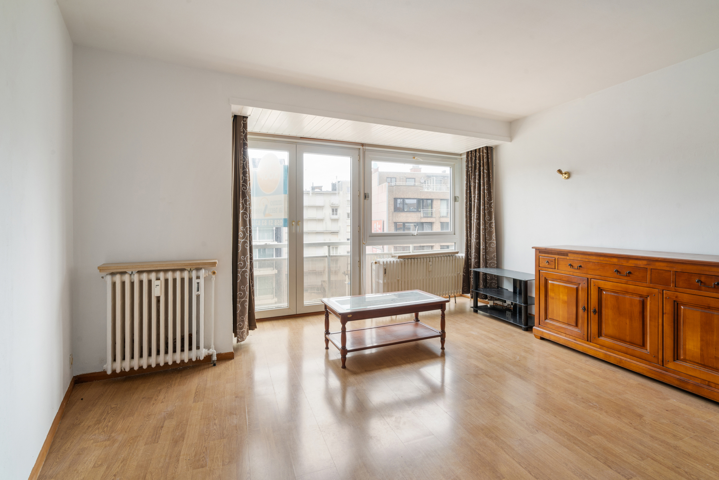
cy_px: 240
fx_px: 320
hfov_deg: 96.7
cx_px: 360
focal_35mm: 16
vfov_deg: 73.8
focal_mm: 16
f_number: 11
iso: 250
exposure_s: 1/15
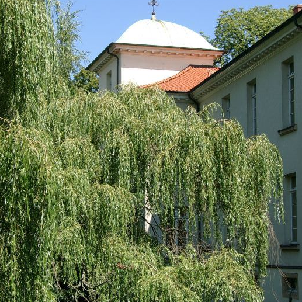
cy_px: 159
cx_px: 155
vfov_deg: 21.1
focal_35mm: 82
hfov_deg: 21.1
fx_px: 809
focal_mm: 12.52
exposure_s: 1/445
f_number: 4
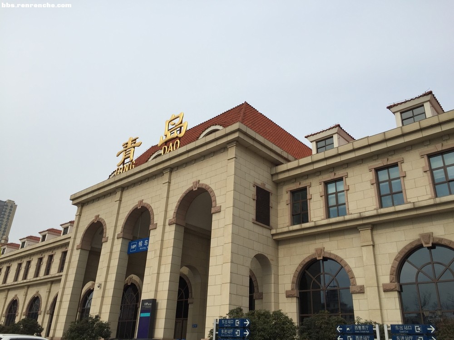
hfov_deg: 61.7
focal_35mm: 29
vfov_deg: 48.2
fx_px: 380
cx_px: 227
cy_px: 170
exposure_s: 1/1883
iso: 32
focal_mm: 4.15
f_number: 2.2
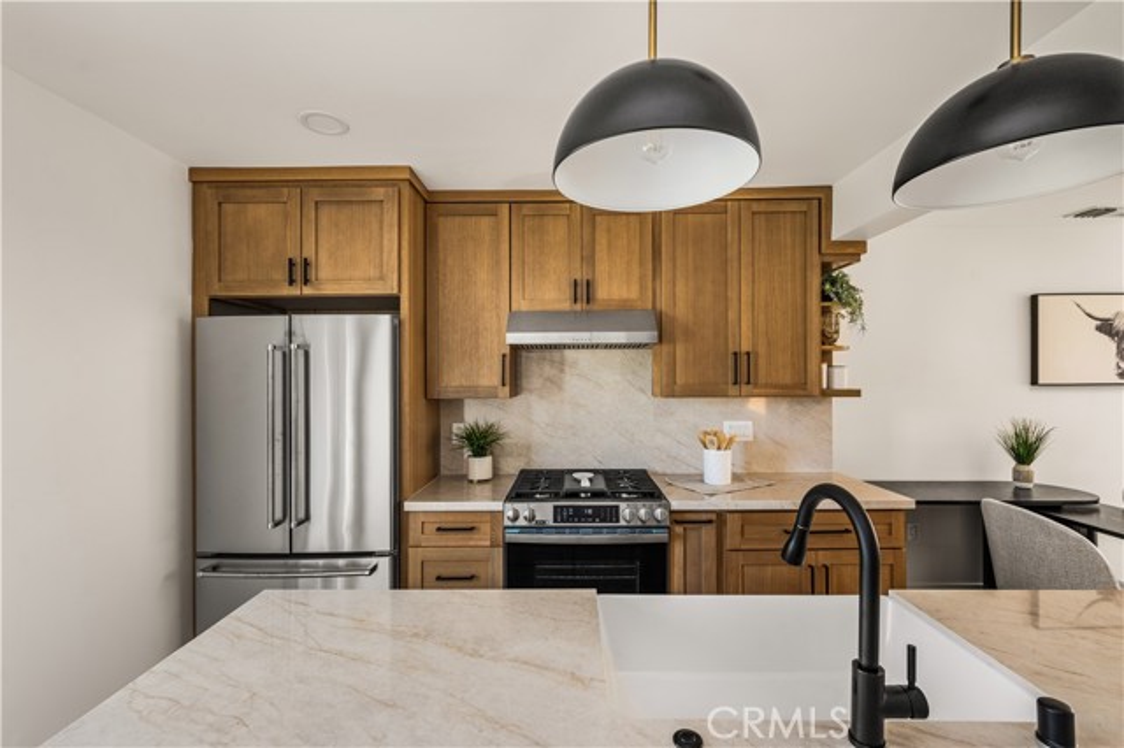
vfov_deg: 77.3
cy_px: 374
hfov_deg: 100.4
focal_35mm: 15
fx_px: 468
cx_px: 562
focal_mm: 15
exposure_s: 1/10
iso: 80
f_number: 6.3
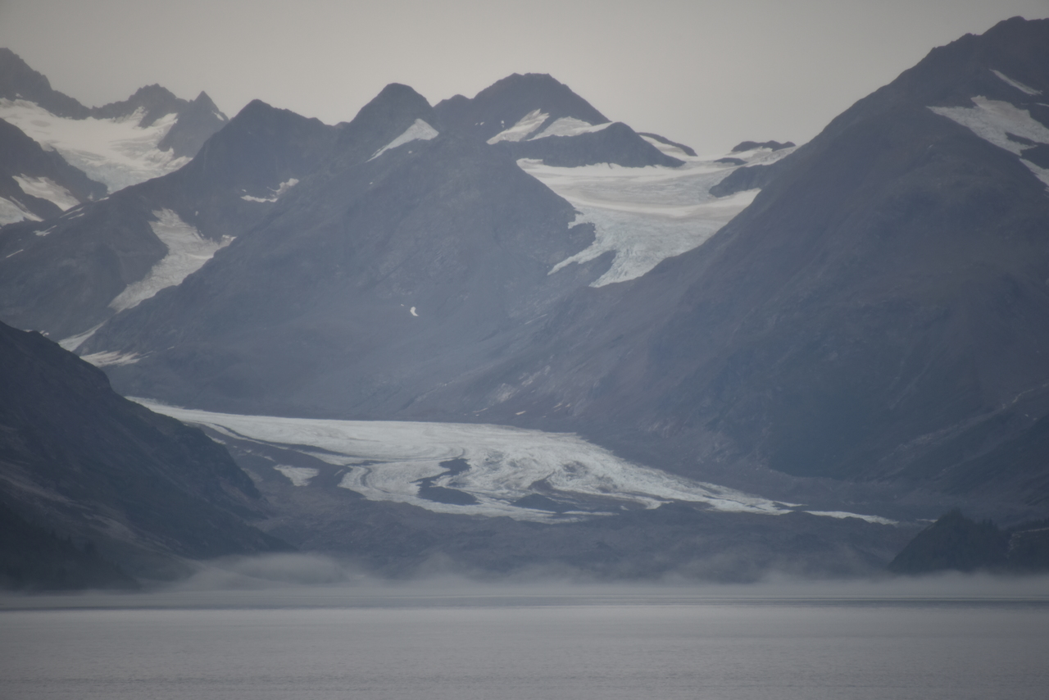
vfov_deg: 4.6
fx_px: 8743
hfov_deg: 6.9
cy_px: 350
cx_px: 524
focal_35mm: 300
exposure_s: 1/640
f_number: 5.6
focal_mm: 300
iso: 450
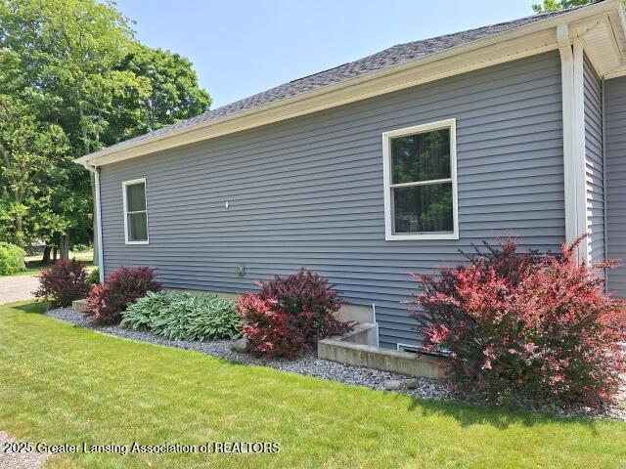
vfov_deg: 58.9
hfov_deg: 73.9
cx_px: 313
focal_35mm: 23
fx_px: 416
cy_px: 234
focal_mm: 5.54
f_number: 1.8
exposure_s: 1/945
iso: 40
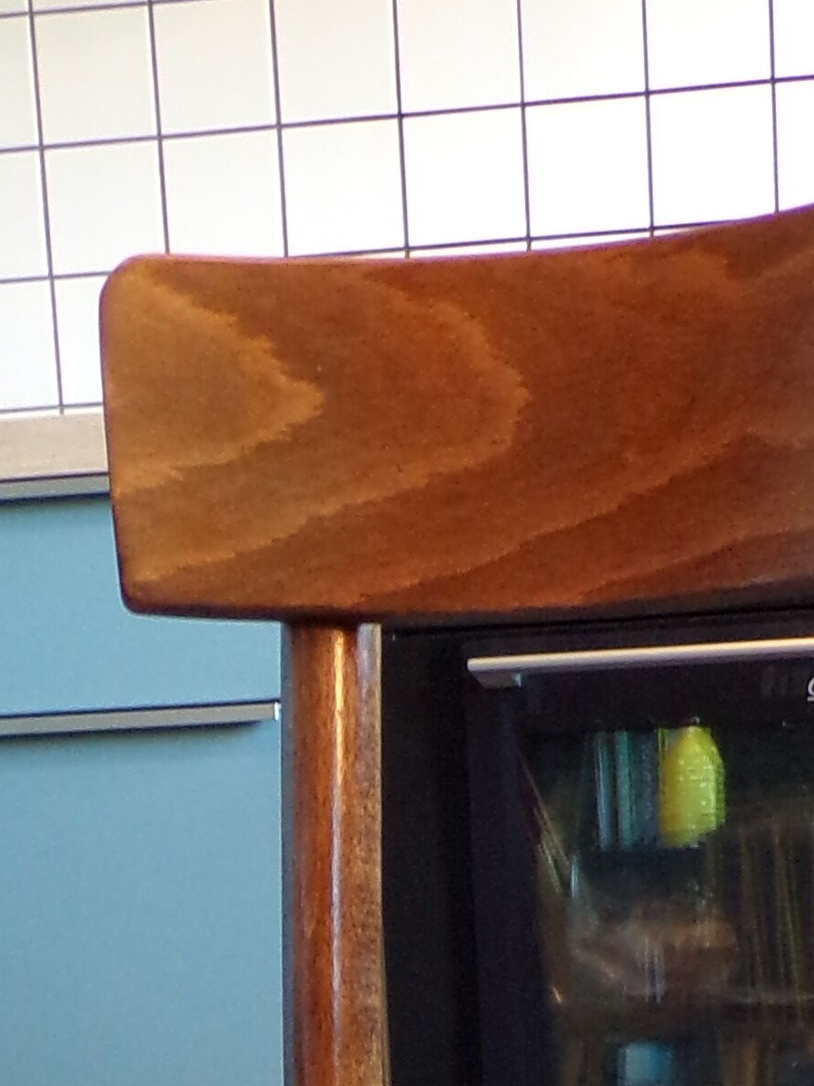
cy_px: 1556
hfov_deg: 13.7
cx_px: 598
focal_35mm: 108
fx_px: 3387
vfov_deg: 16.8
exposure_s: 1/17
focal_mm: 5
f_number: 3.1
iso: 214
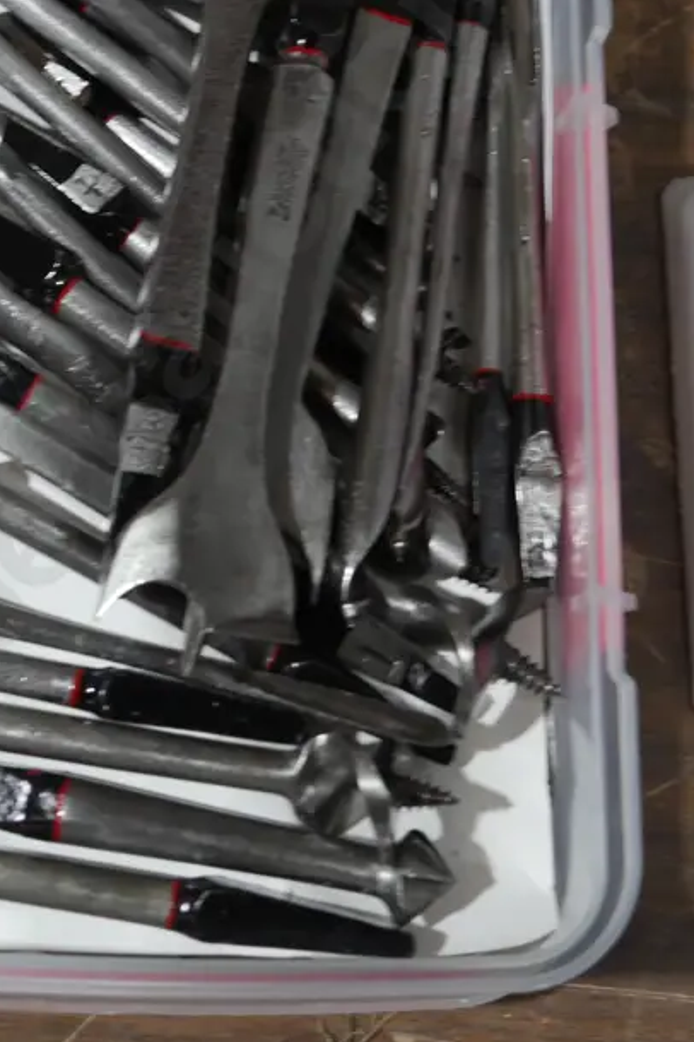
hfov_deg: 17.7
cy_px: 272
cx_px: 240
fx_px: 2226
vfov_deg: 26.0
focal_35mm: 77
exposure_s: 1/60
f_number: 4.7
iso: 500
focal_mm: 22
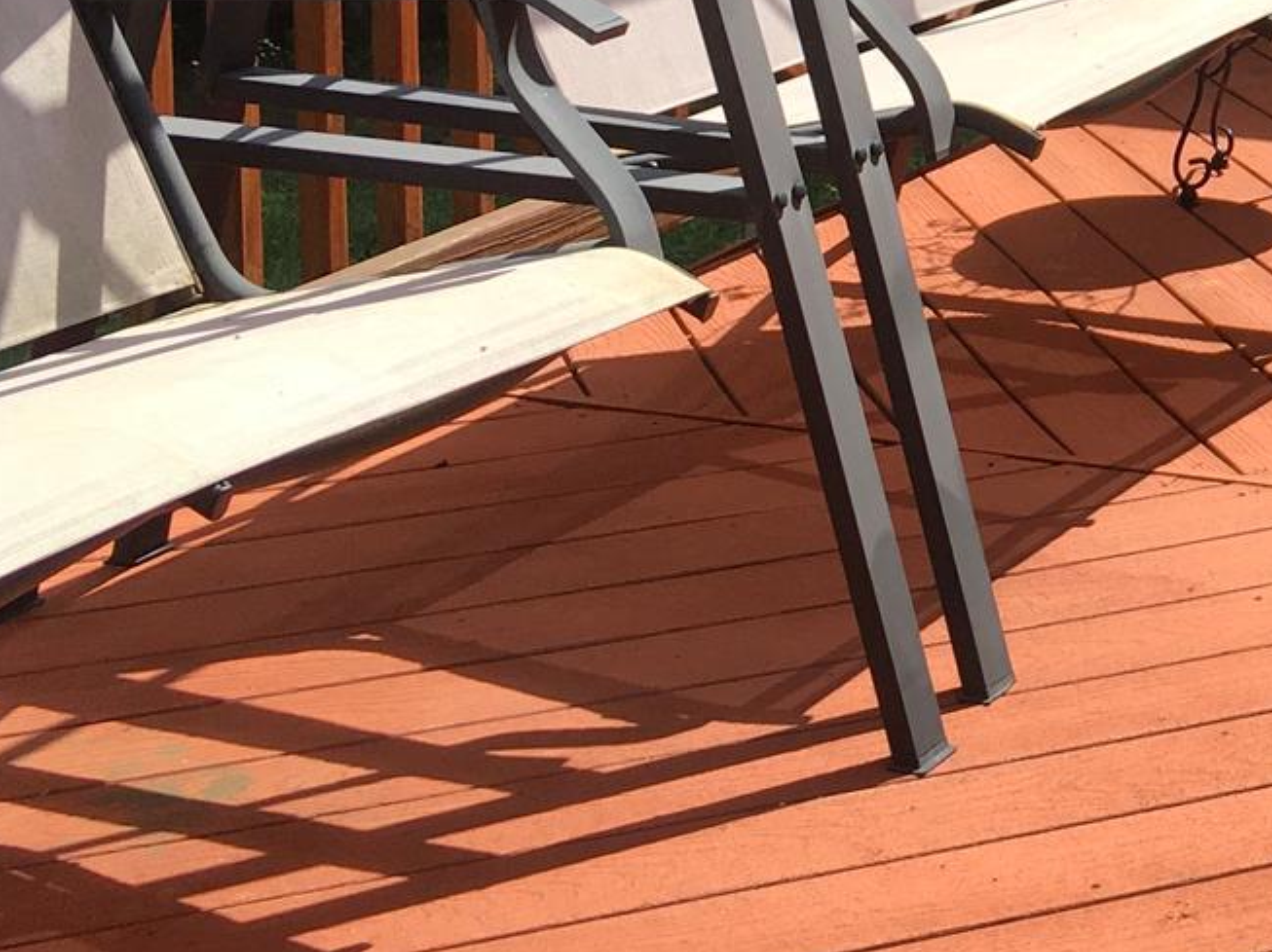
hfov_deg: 19.2
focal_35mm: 91
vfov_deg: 15.3
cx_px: 1825
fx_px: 3342
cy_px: -339
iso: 25
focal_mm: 4.15
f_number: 2.2
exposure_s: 1/1026
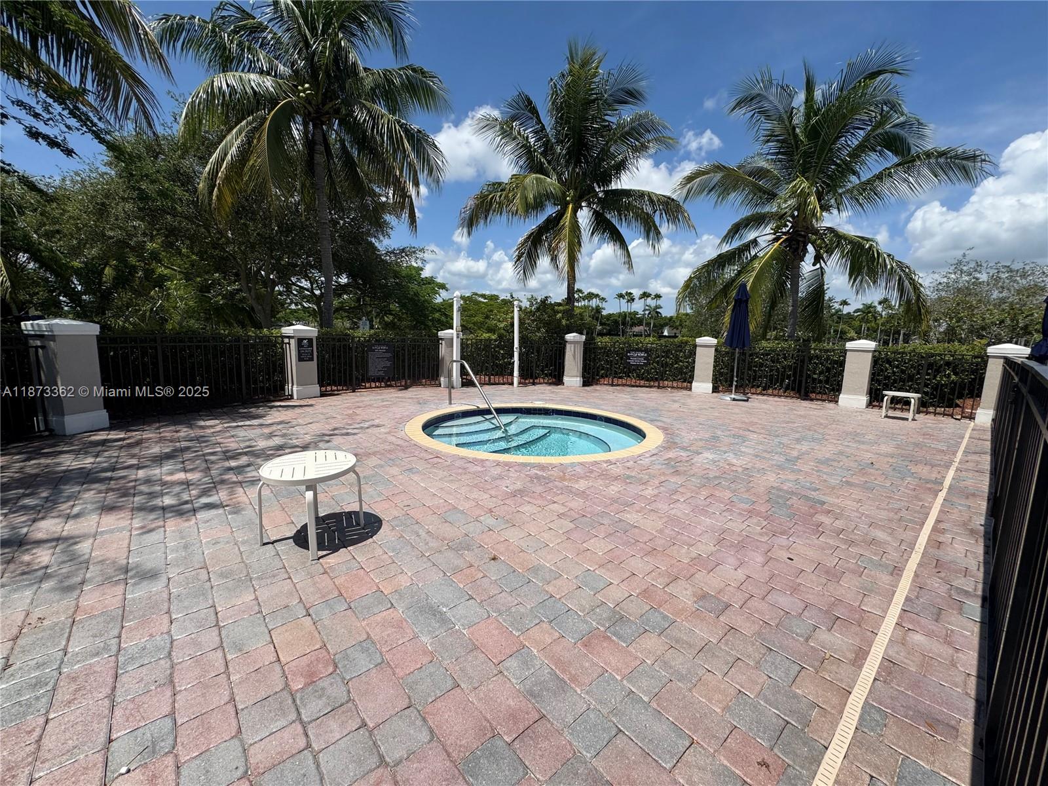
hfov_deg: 102.1
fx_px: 424
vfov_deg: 85.7
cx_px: 524
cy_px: 393
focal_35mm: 14
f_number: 2.2
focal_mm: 2.22
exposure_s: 1/3106
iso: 50
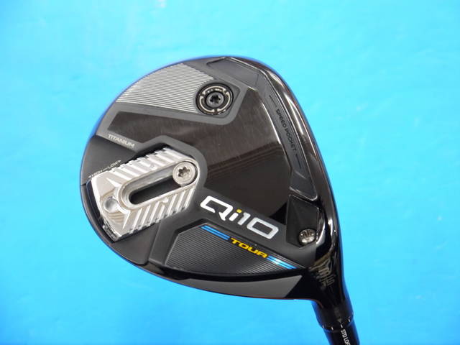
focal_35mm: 84
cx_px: 230
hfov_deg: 23.3
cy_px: 172
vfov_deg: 17.6
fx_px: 1116
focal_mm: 42
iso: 800
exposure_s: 1/50
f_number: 5.6
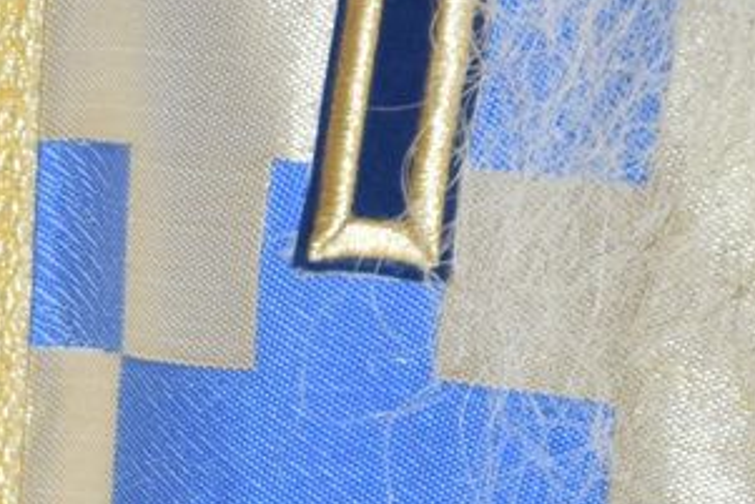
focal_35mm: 717
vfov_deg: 1.9
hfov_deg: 2.8
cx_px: -1099
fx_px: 15048
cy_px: 1334
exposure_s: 1/40
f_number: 5.6
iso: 640
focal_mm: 75
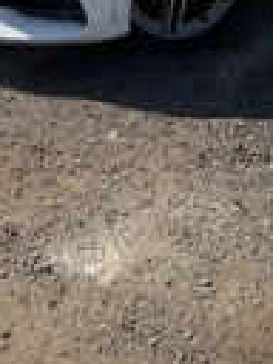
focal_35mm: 75
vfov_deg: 21.9
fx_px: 789
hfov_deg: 19.6
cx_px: 142
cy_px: -173
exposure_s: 1/4673
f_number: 1.78
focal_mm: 6.76
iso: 100
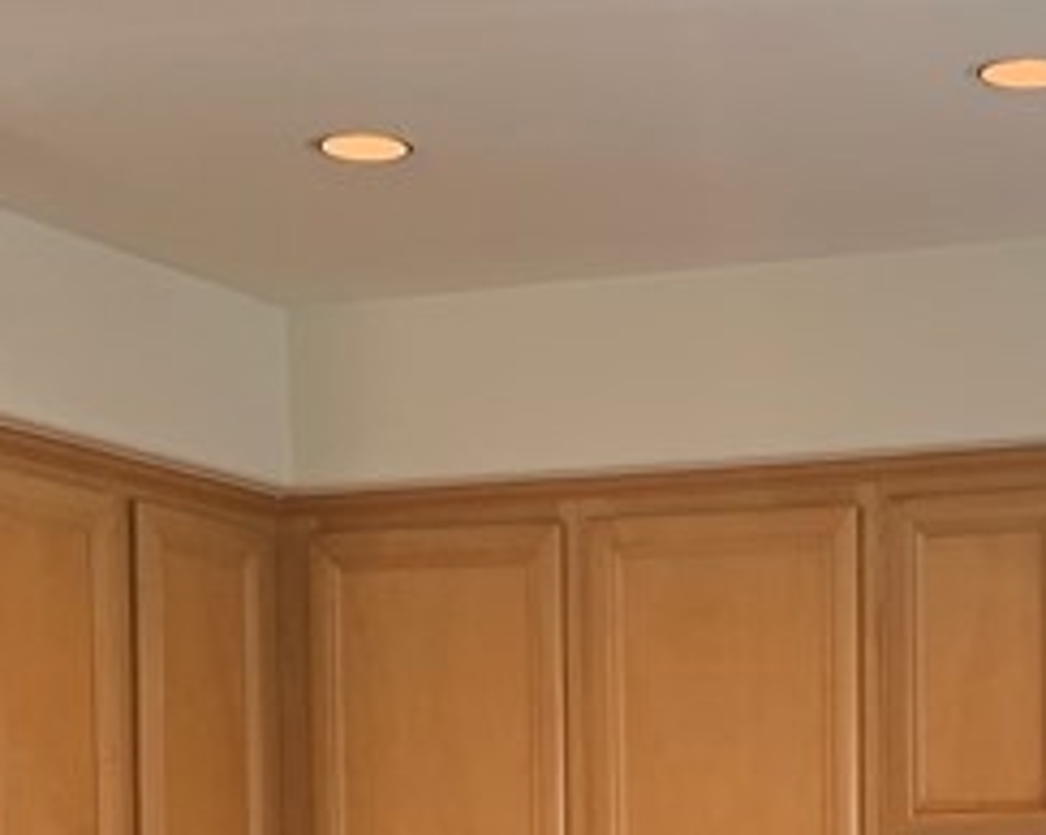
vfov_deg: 13.5
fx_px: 3310
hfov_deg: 17.6
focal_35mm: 107
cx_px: 999
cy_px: 1291
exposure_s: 1/121
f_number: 1.8
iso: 80
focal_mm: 4.25
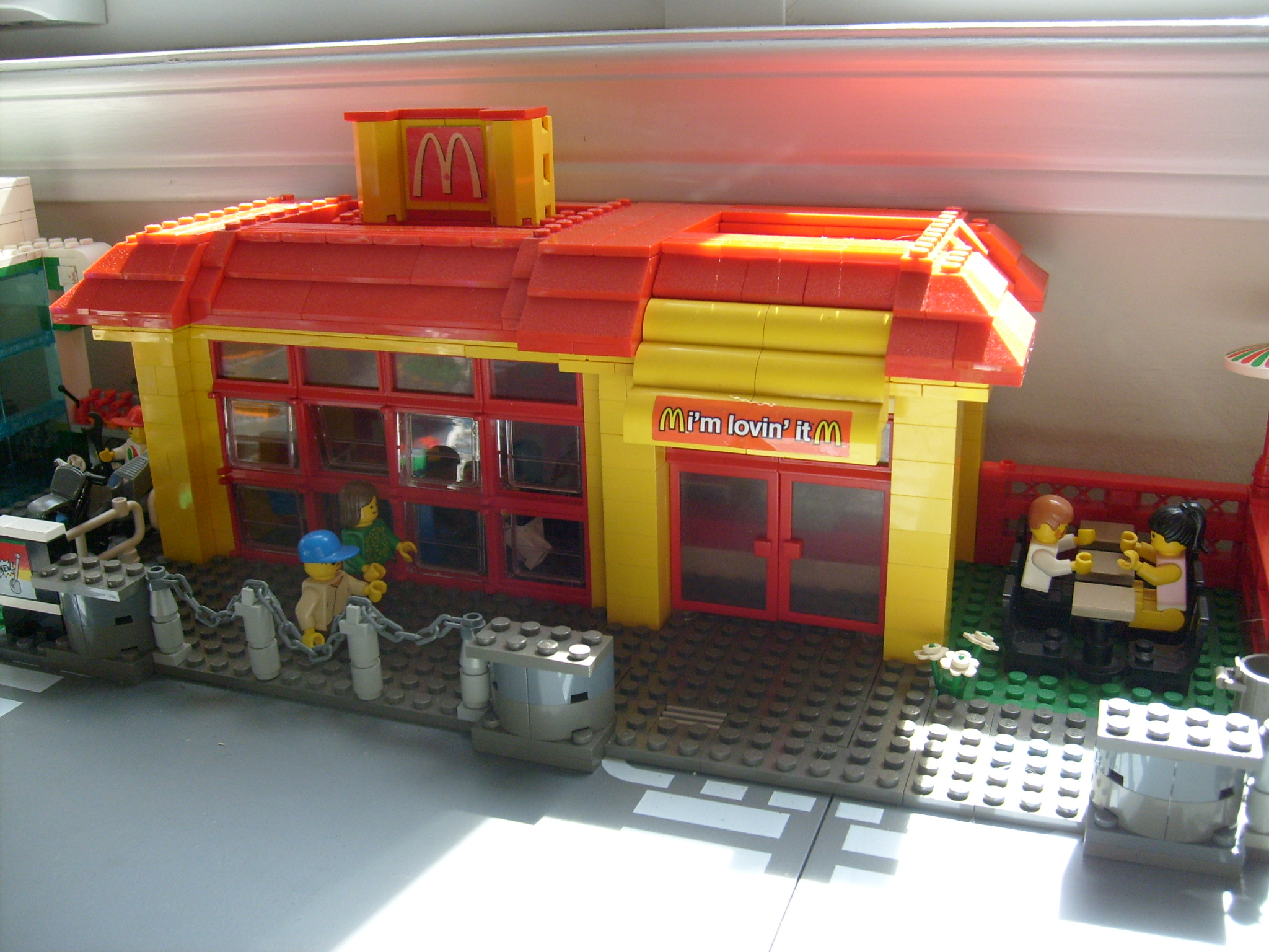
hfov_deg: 52.6
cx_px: 634
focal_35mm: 35
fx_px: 1283
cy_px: 476
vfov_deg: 40.7
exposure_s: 1/125
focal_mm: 5.8
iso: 80
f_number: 2.8
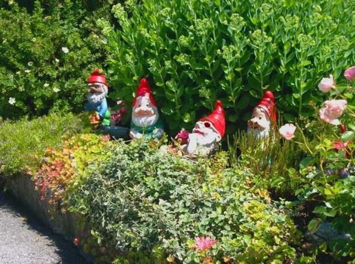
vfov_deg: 19.8
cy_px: 132
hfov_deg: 26.4
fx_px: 756
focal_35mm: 74
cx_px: 178
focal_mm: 15.2
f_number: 3.8
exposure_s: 1/500
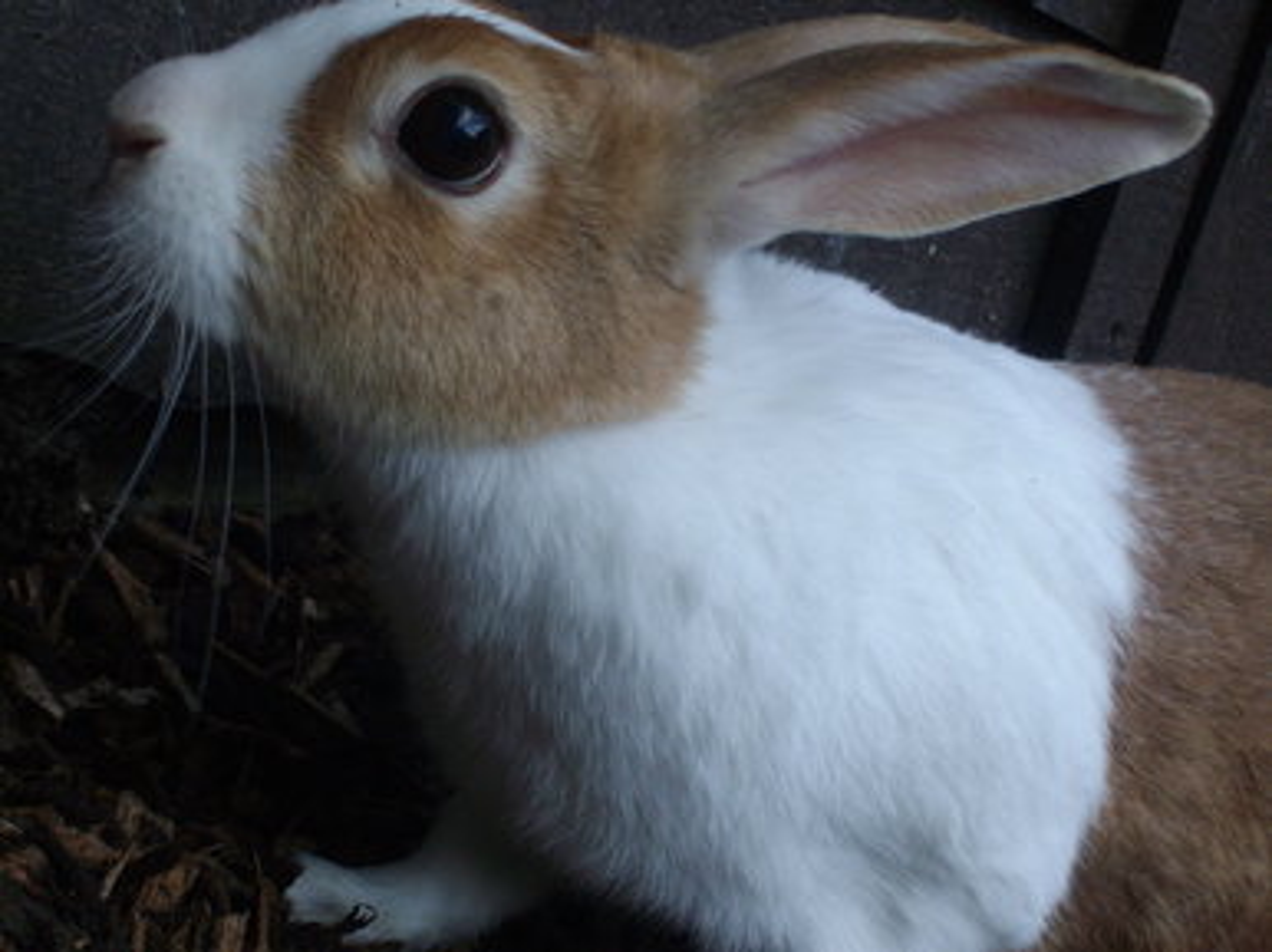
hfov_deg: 22.5
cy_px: 476
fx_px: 3195
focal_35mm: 87
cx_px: 636
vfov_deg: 17.0
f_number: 4.3
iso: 160
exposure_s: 1/160
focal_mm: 14
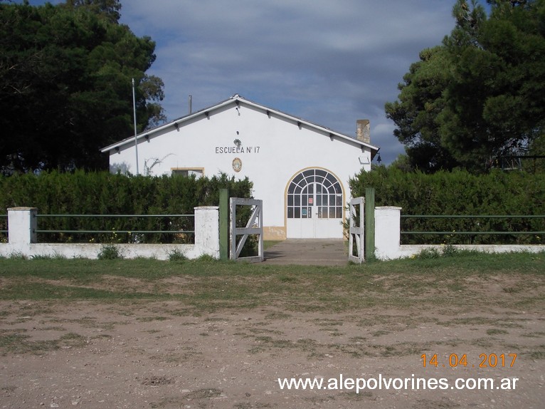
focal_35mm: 43
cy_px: 204
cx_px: 272
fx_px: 677
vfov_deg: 33.6
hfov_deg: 43.9
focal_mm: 6.1
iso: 80
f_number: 6.5
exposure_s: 1/800
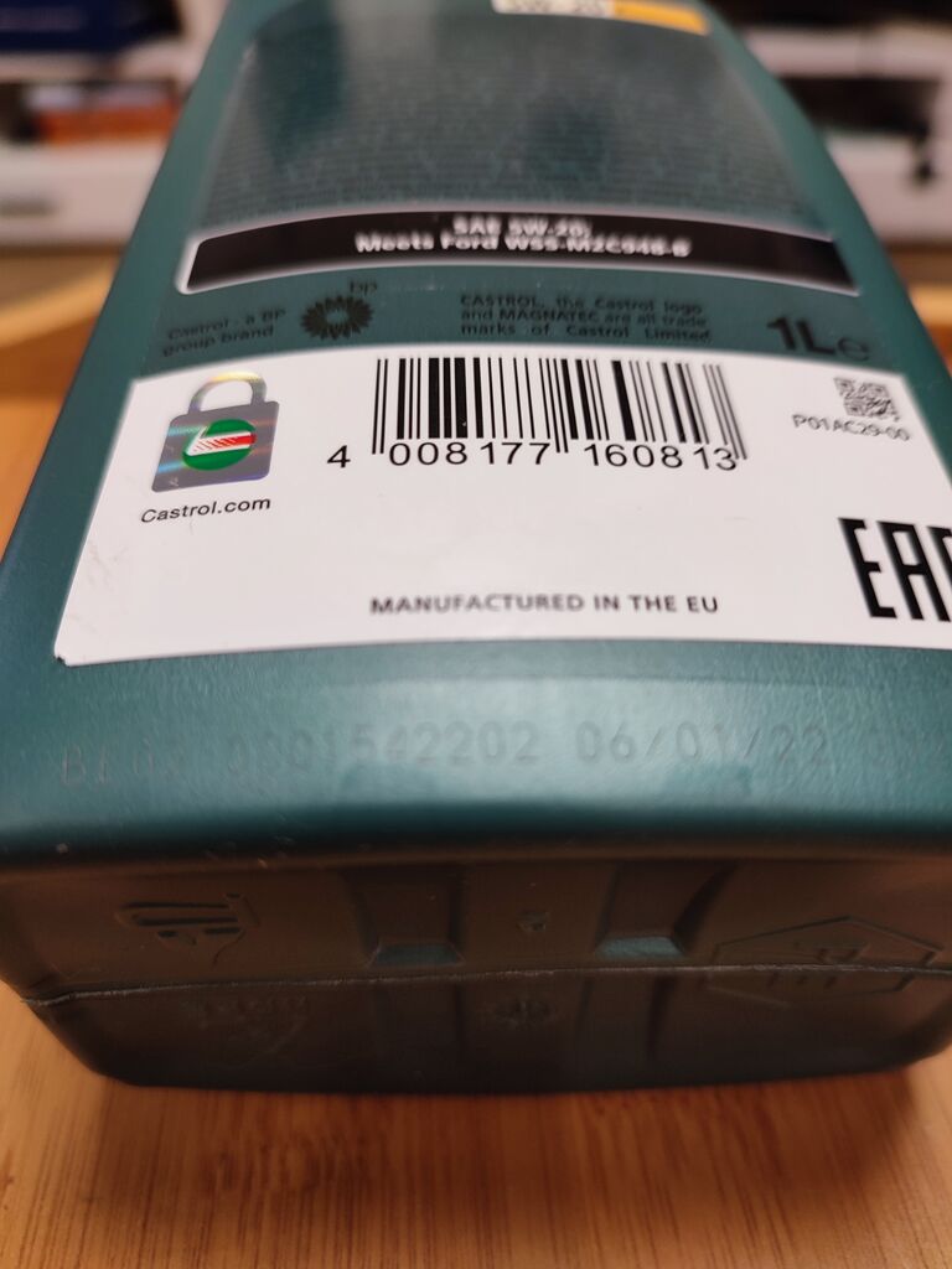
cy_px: 634
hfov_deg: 54.9
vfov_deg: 69.4
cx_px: 476
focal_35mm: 25
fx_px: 917
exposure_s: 1/33
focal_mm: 6.04
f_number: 1.9
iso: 222
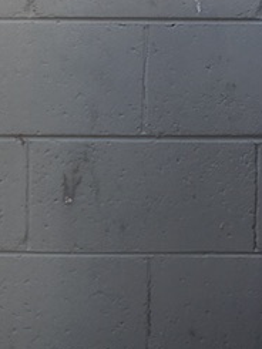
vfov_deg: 19.4
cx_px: -162
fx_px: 1018
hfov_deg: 13.6
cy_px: 142
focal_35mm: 101
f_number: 2.2
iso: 25
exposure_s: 1/351
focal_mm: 4.15
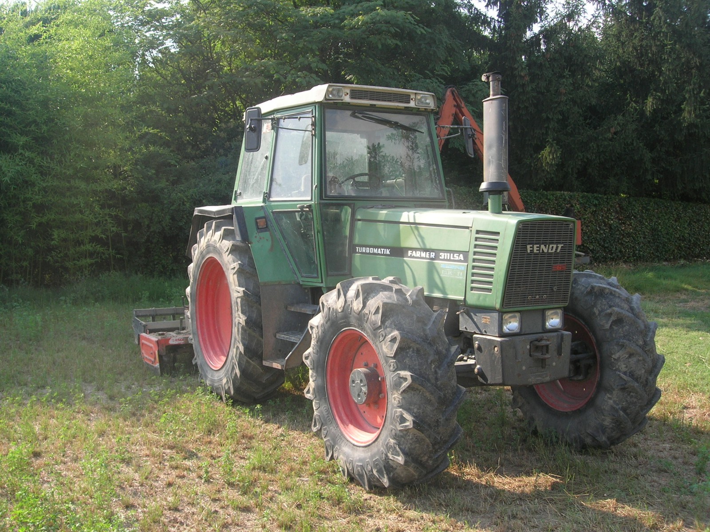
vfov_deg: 37.7
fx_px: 779
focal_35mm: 38
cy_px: 266
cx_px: 355
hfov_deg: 49.0
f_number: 4.8
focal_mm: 7.8
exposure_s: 1/185
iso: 64
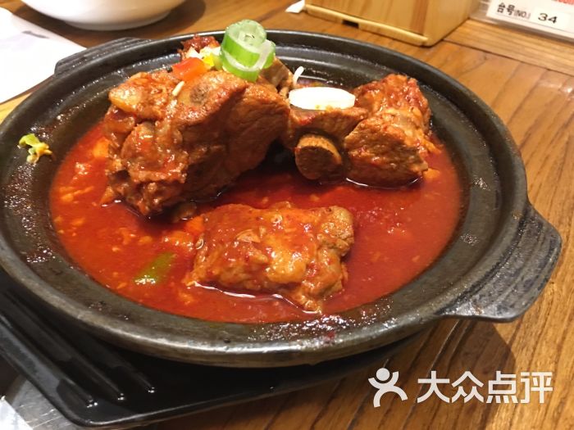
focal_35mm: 29
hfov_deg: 61.7
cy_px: 215
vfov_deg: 48.2
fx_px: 481
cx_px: 287
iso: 160
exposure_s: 1/8
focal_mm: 4.15
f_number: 2.2
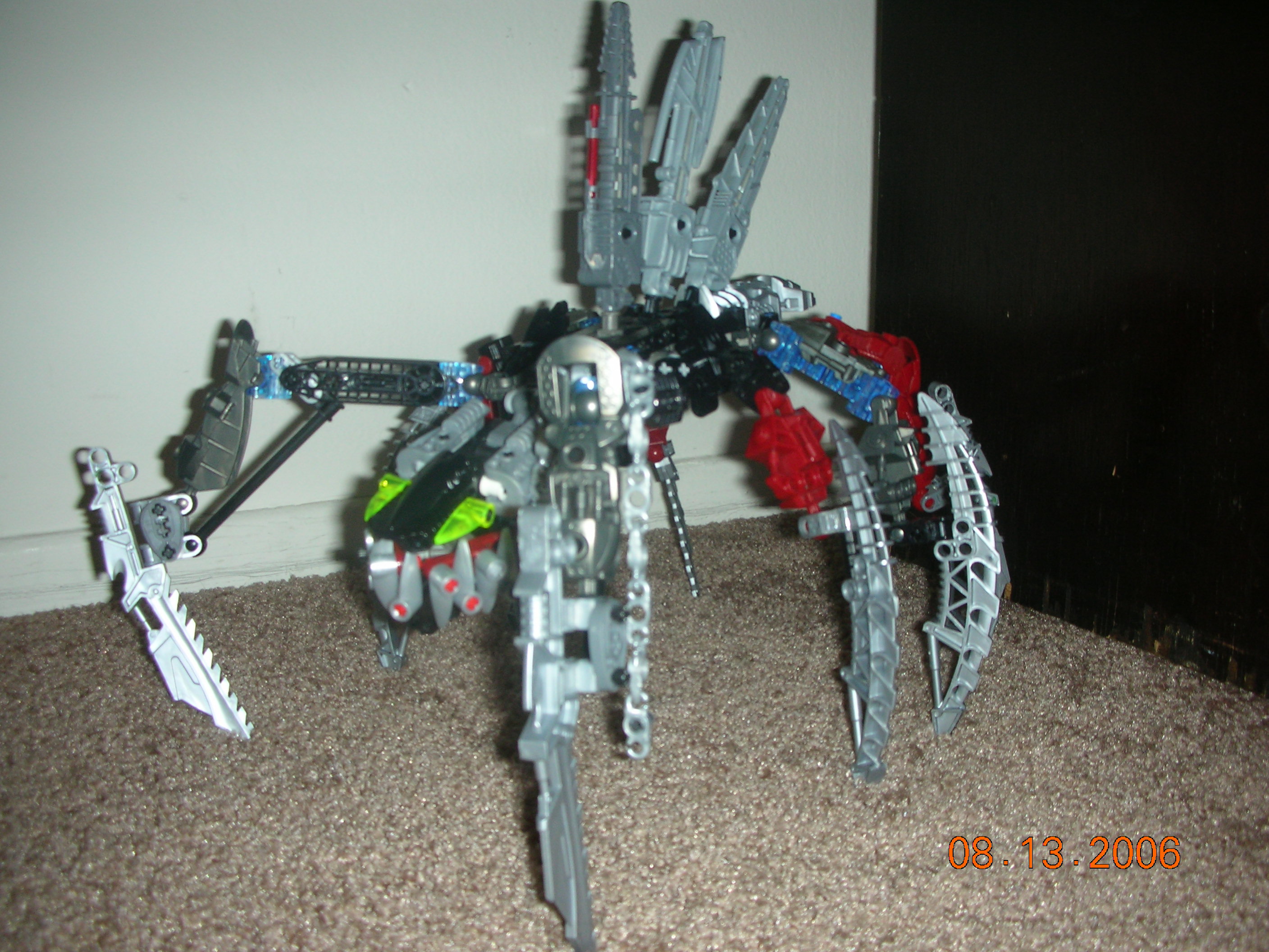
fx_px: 1283
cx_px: 634
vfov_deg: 40.7
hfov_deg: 52.6
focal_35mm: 35
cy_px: 476
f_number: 3
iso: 50
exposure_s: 1/60.1
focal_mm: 5.8
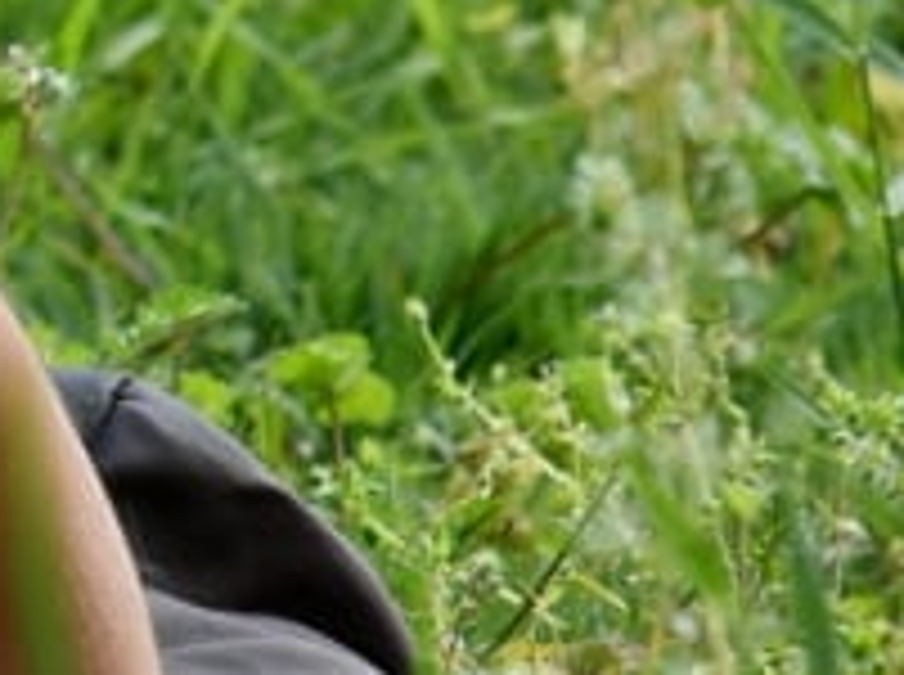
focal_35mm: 1812
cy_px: -724
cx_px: -1790
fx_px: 47236
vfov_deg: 0.8
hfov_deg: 1.1
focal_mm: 210
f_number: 8
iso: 250
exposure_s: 1/320
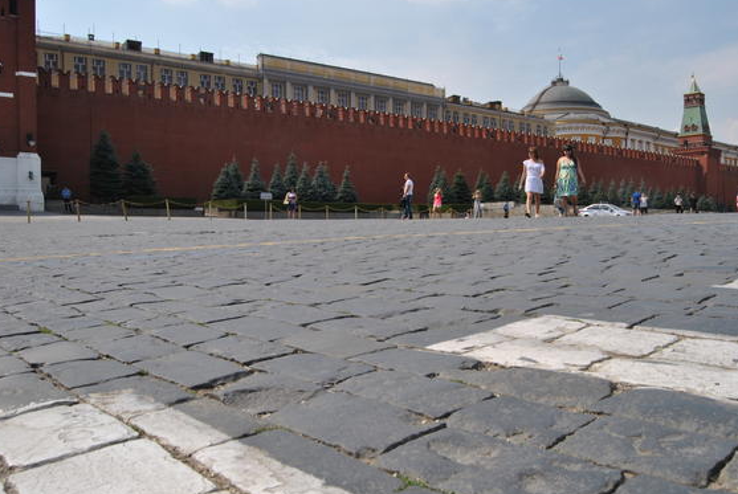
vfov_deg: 42.4
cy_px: 253
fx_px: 636
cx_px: 387
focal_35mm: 31
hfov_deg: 60.2
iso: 100
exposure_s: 1/320
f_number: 9
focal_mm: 18
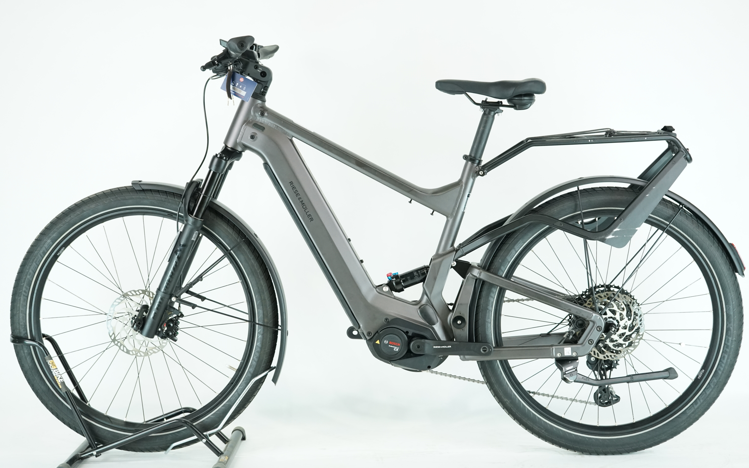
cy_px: 231
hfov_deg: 32.5
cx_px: 379
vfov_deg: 20.6
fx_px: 1286
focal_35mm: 63
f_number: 5.6
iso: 2000
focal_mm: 61
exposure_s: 1/200
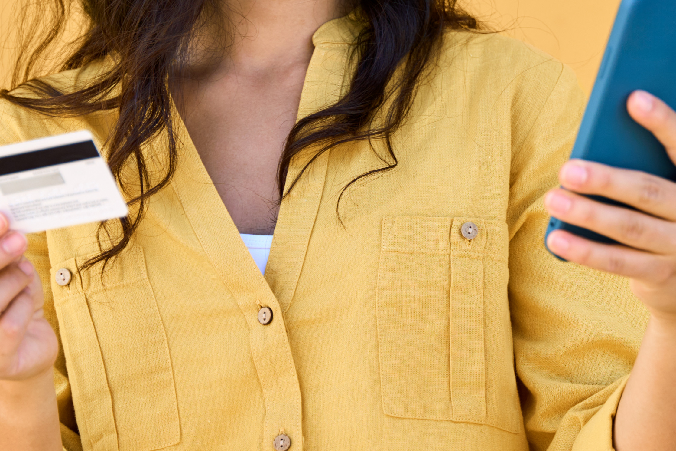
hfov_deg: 12.5
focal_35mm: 164
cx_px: 455
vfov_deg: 8.4
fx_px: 3078
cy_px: 106
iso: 100
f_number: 2.8
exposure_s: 1/500
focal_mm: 52.3
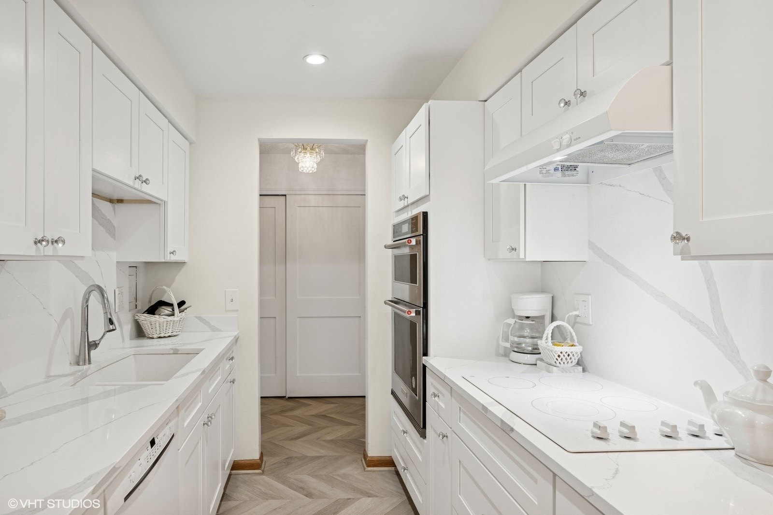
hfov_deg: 82.6
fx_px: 440
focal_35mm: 20
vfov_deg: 60.7
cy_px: 258
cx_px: 386
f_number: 9
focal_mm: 20.5
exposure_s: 1/13
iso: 200
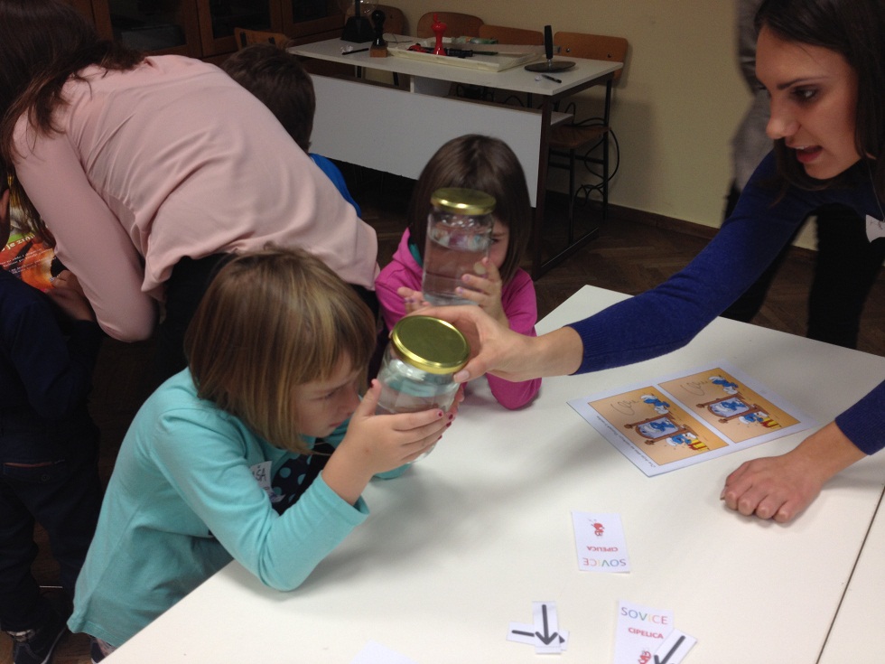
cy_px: 332
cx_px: 442
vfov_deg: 40.7
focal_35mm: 35
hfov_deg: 52.6
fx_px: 895
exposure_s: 1/20
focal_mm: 4.28
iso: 50
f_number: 2.4
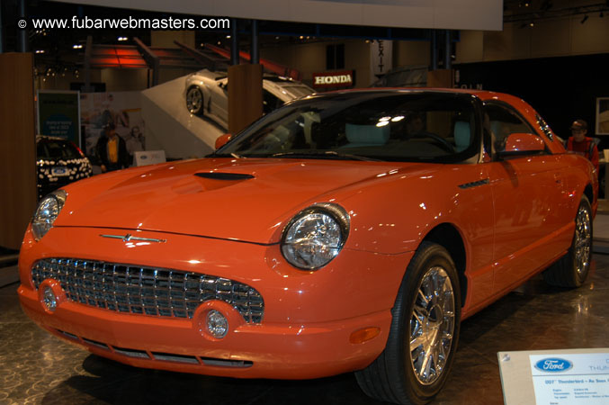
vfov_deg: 28.0
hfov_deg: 41.1
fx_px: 811
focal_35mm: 48
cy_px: 202
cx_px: 304
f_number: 5
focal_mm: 32
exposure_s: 1/60
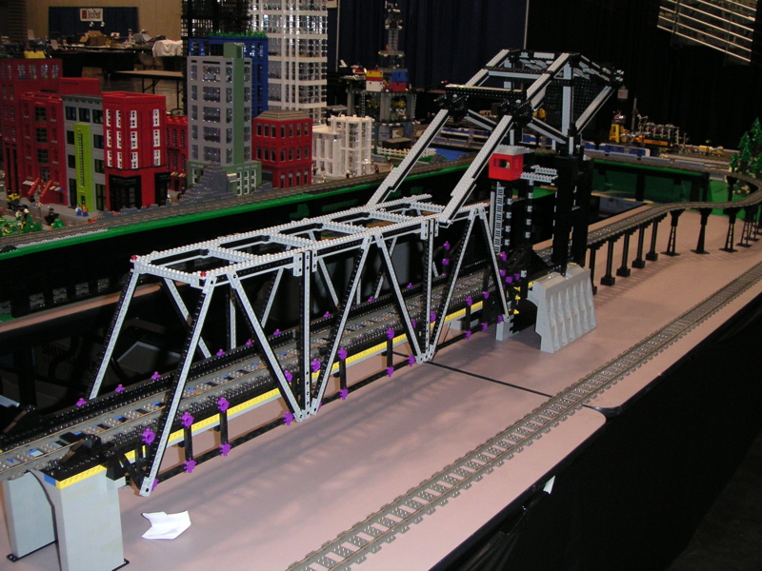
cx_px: 381
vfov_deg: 37.7
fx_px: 836
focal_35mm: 38
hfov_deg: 49.0
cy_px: 286
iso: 160
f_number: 2.8
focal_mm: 6
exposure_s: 1/45
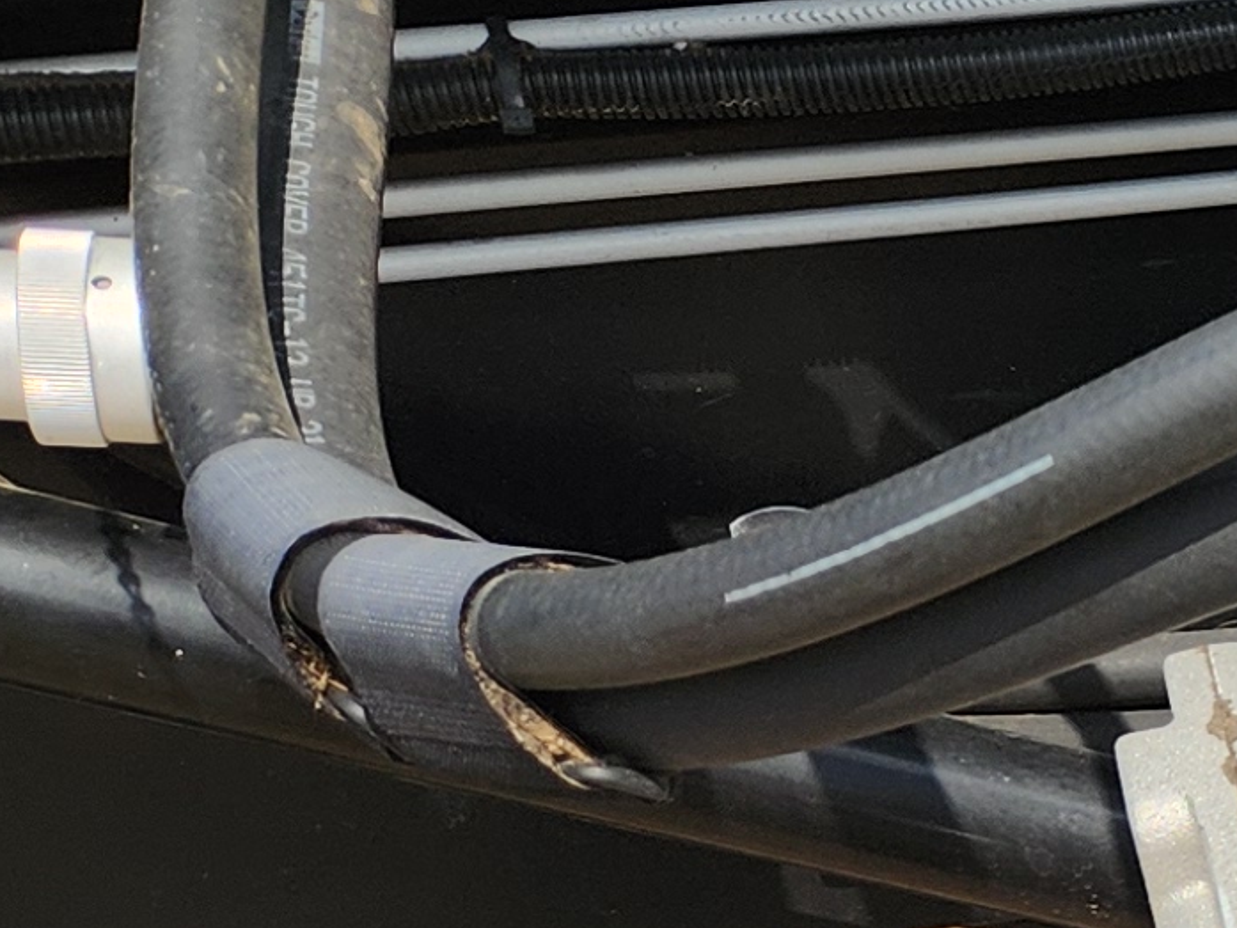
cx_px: 3386
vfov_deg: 10.9
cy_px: 1343
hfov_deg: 11.2
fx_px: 4718
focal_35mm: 132
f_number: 1.8
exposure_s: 1/1279
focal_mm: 5.4
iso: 20
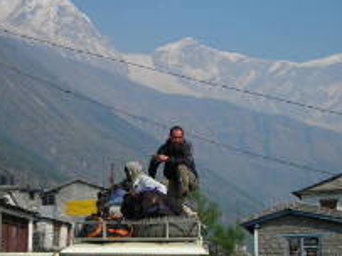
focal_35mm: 72
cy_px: 170
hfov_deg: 27.0
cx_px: 128
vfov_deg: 20.4
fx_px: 711
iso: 50
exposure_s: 1/232
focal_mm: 6.3
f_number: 6.4
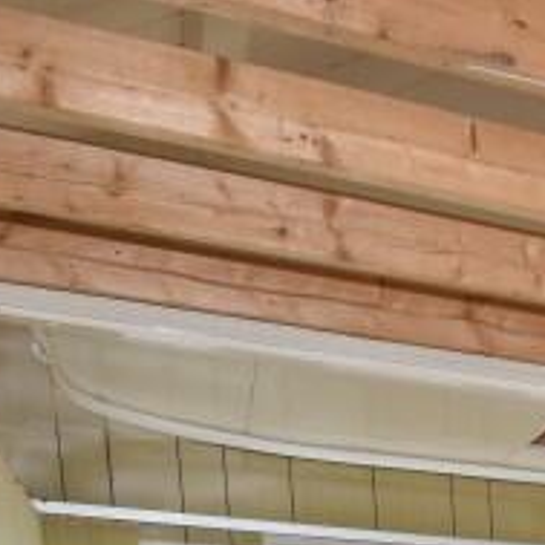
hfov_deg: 18.7
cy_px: 979
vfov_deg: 19.1
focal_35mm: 69
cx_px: 1012
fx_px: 1229
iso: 250
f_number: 8
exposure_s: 1/250
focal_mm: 10
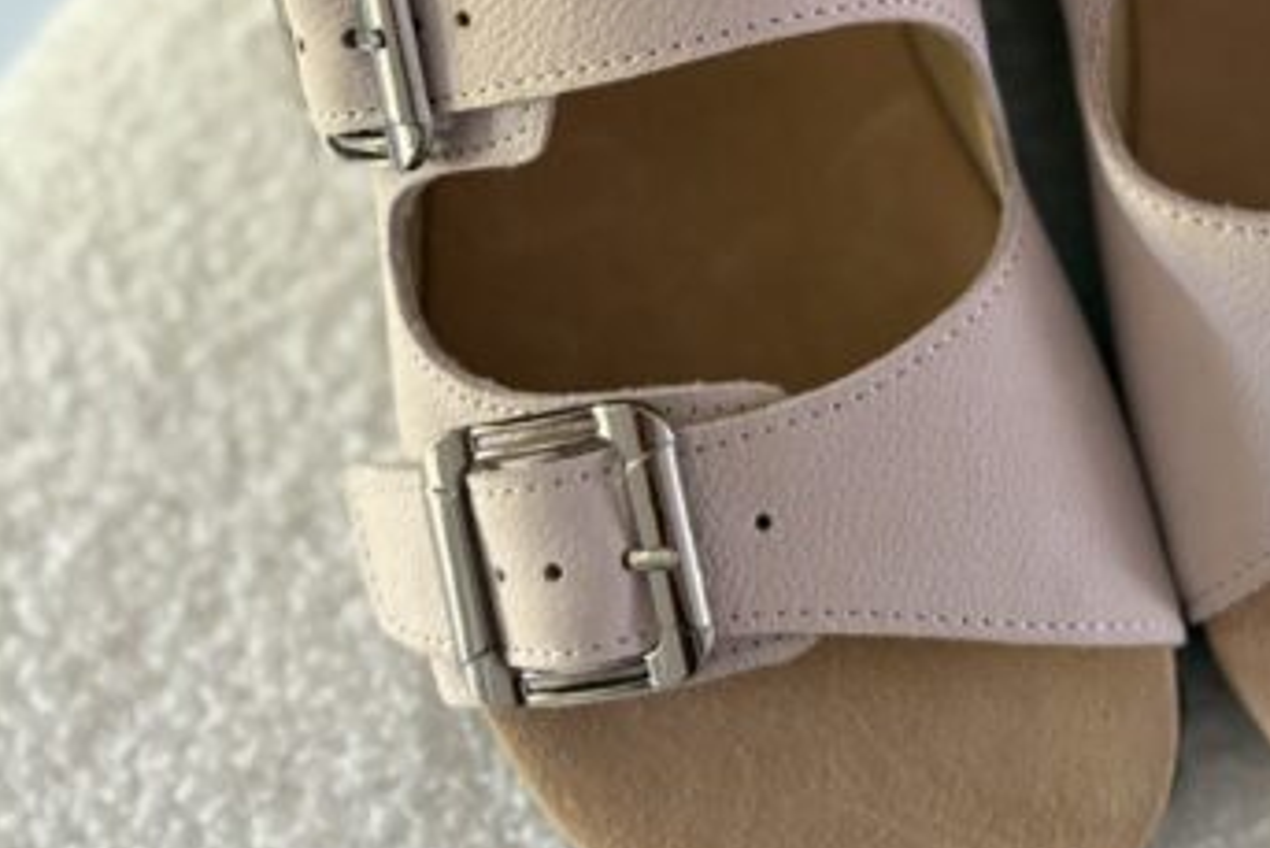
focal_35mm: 63
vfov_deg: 20.5
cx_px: 977
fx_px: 2223
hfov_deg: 31.2
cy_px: -100
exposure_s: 1/50
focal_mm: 5.96
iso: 320
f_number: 1.6
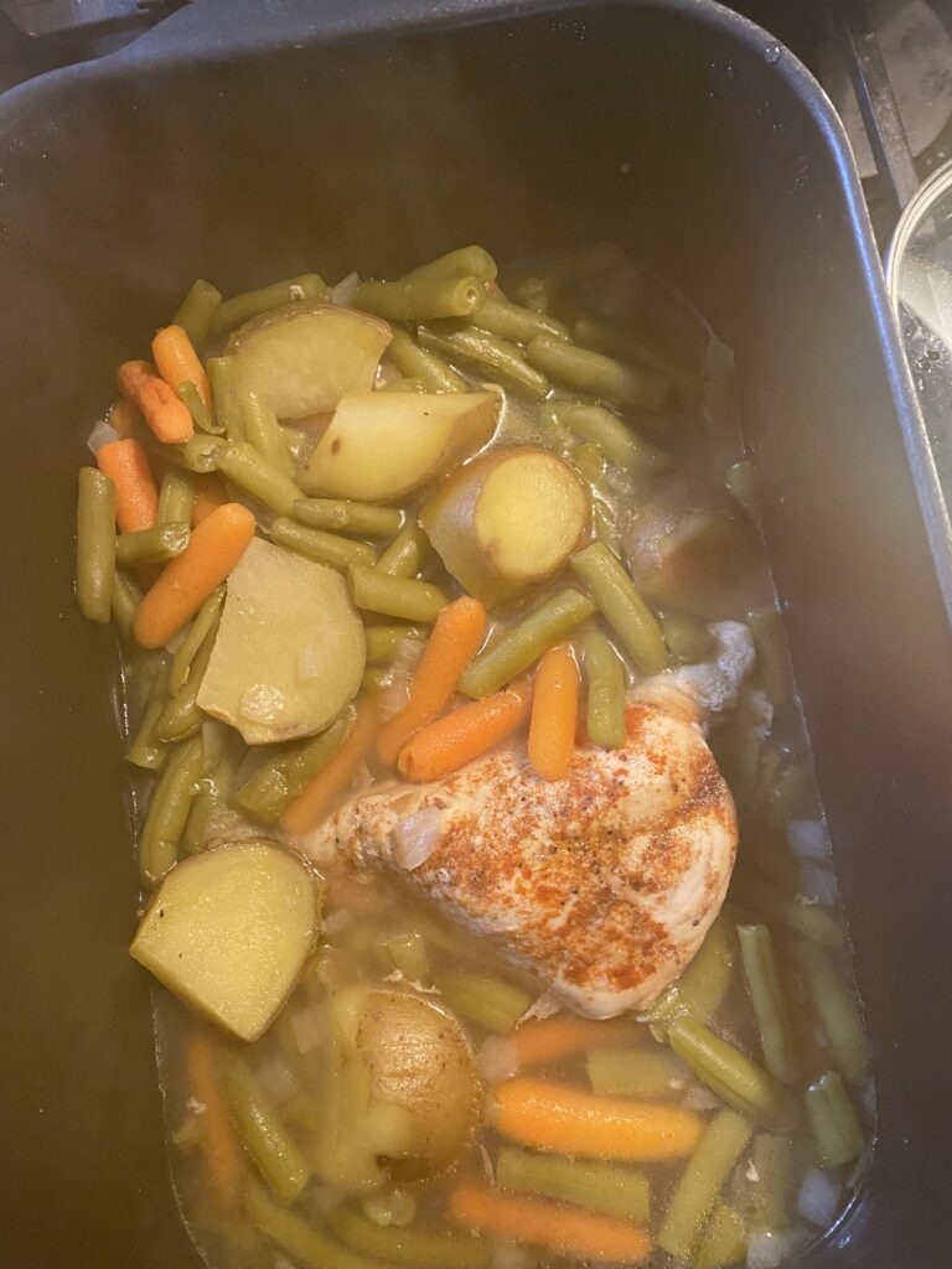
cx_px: 476
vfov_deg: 67.3
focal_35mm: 26
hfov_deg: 53.1
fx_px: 953
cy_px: 634
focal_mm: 4.25
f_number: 1.8
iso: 500
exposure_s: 1/60
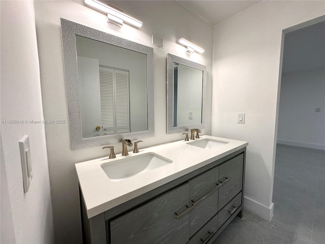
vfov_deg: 85.7
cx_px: 162
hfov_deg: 102.1
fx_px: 131
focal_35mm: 14
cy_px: 122
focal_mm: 2.22
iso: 125
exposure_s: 1/120
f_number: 2.2
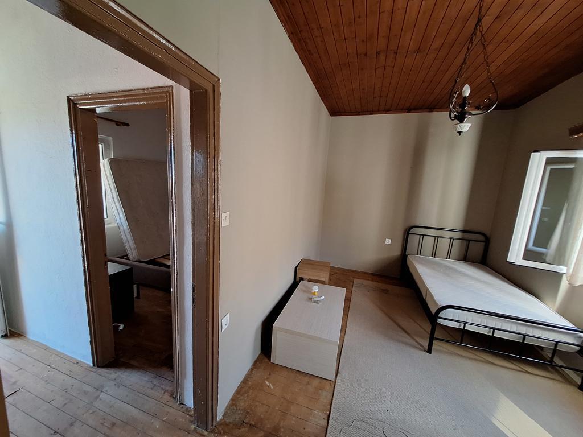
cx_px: 292
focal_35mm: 13
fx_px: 219
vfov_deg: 89.9
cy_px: 218
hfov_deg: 106.2
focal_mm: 1.74
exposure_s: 1/50
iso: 160
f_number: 2.2
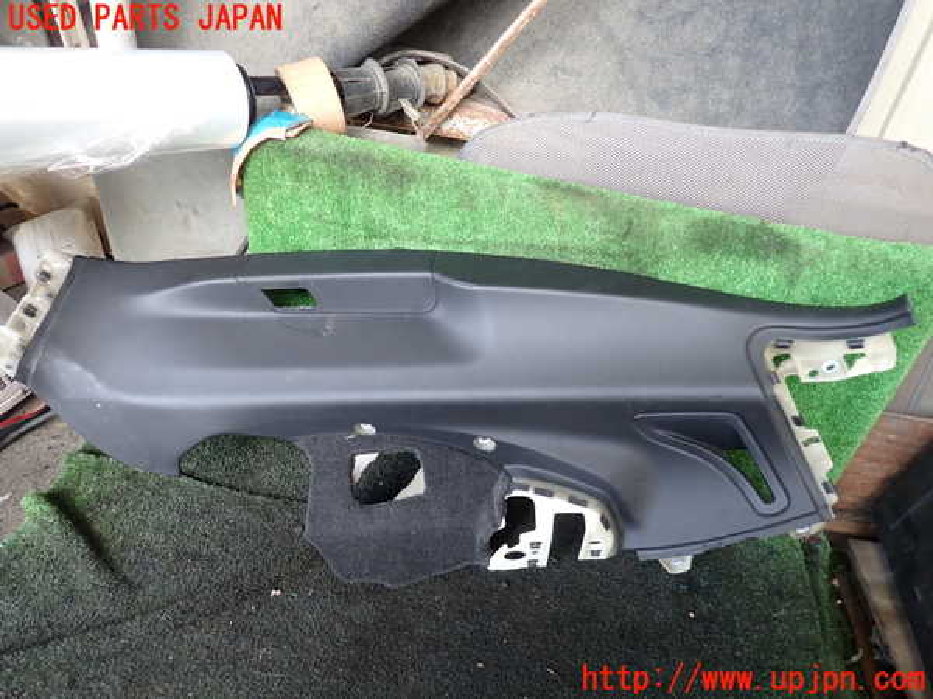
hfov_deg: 69.4
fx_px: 674
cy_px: 350
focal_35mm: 25
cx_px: 466
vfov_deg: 54.9
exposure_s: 1/60
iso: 200
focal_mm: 4.5
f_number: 2
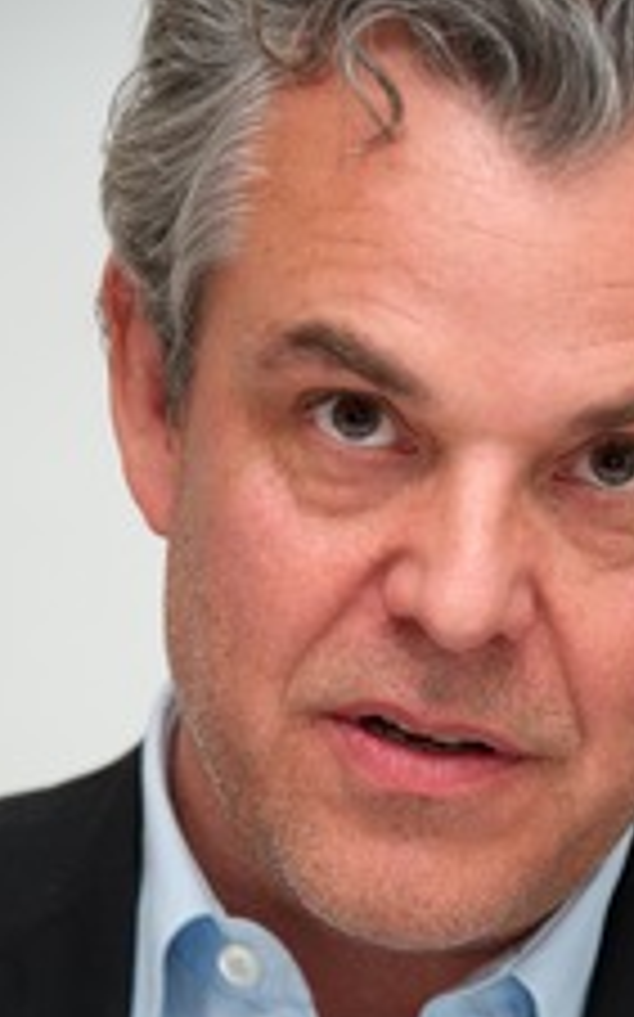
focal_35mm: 360
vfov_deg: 5.8
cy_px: 644
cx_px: 504
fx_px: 9965
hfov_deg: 3.6
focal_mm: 200
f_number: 5.6
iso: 400
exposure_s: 1/60
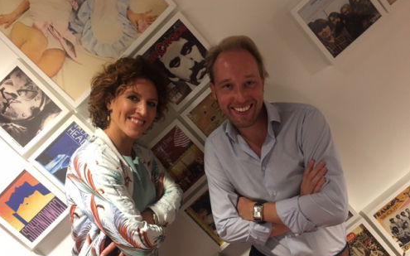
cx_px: 205
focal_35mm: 31
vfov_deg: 40.5
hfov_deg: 61.3
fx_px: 346
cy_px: 140
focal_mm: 4.15
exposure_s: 1/33
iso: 200
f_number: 2.2
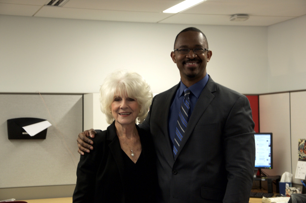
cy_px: 102
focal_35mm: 78
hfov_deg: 26.0
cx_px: 153
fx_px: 662
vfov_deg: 17.4
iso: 400
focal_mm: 52
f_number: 5
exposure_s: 1/20
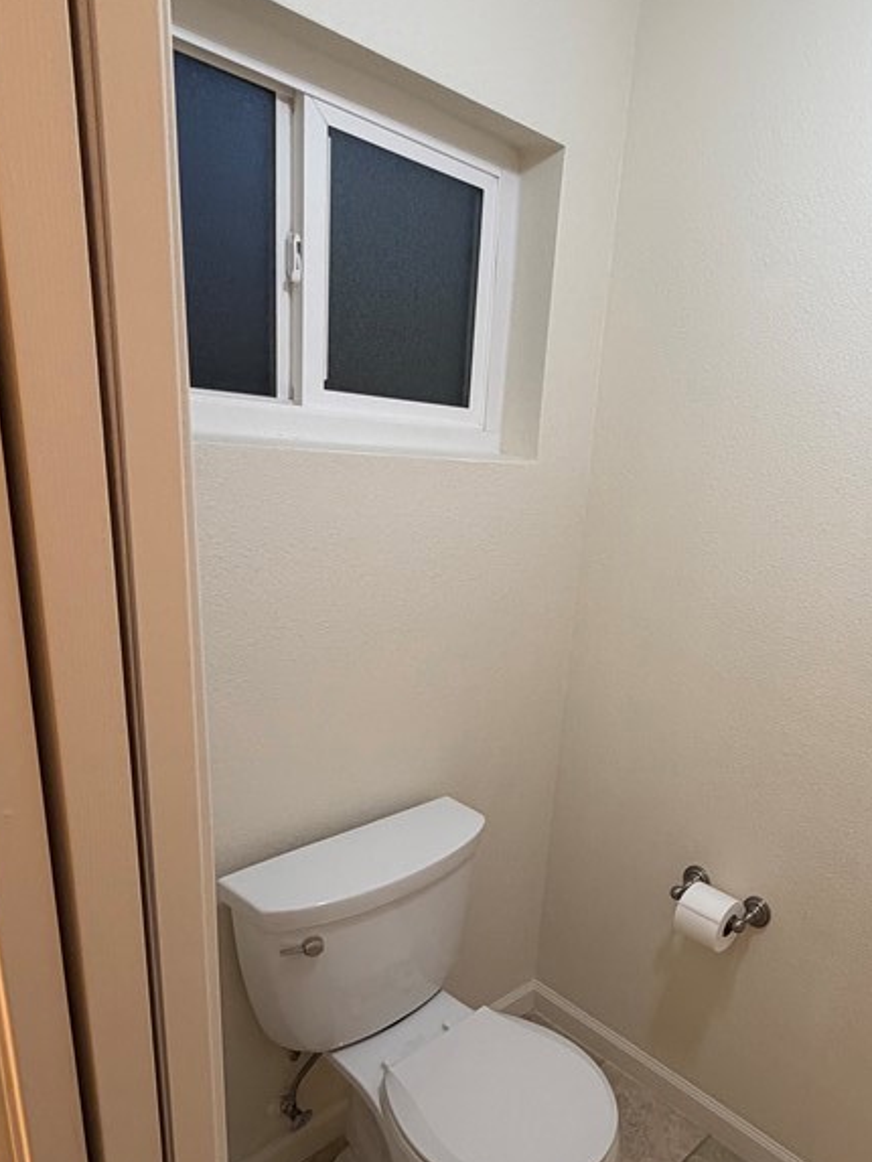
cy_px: 700
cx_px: 685
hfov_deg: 51.8
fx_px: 839
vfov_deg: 68.7
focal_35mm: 25
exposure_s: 1/60
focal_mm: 2.22
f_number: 2.2
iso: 200
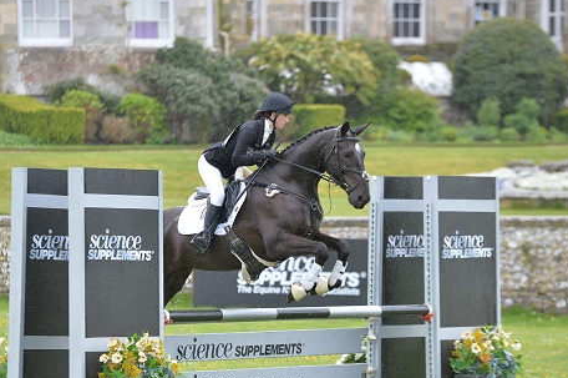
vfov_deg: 5.2
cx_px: 272
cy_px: 233
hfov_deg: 7.8
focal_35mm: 263
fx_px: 4145
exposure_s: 1/1600
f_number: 4.5
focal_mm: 200
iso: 720
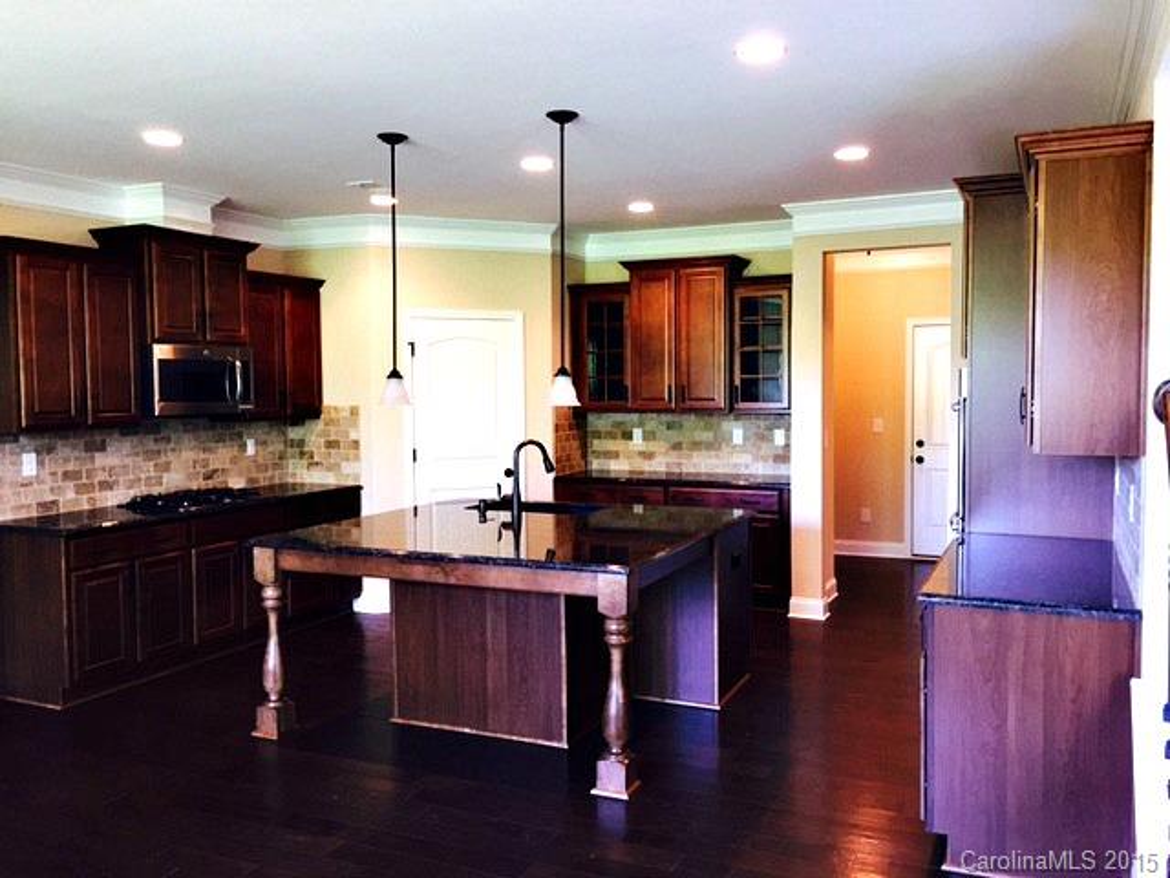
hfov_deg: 61.7
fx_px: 980
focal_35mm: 29
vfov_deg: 48.2
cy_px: 439
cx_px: 585
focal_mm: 4.15
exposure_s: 1/30
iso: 125
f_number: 2.2
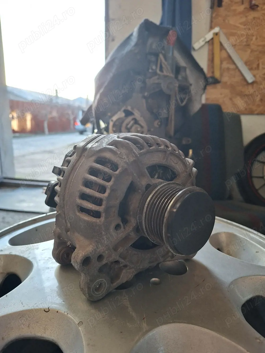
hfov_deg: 58.9
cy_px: 176
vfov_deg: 73.9
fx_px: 235
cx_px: 132
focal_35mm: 23
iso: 250
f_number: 1.8
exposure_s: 1/100
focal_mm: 5.54
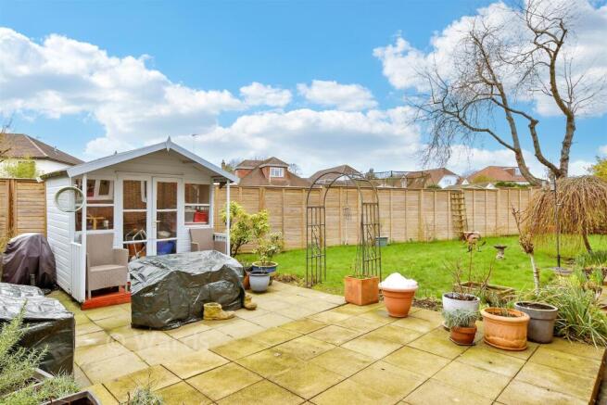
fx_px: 253
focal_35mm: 15
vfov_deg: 77.4
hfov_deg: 100.4
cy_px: 202
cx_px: 304
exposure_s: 1/30
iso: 160
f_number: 8
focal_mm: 10
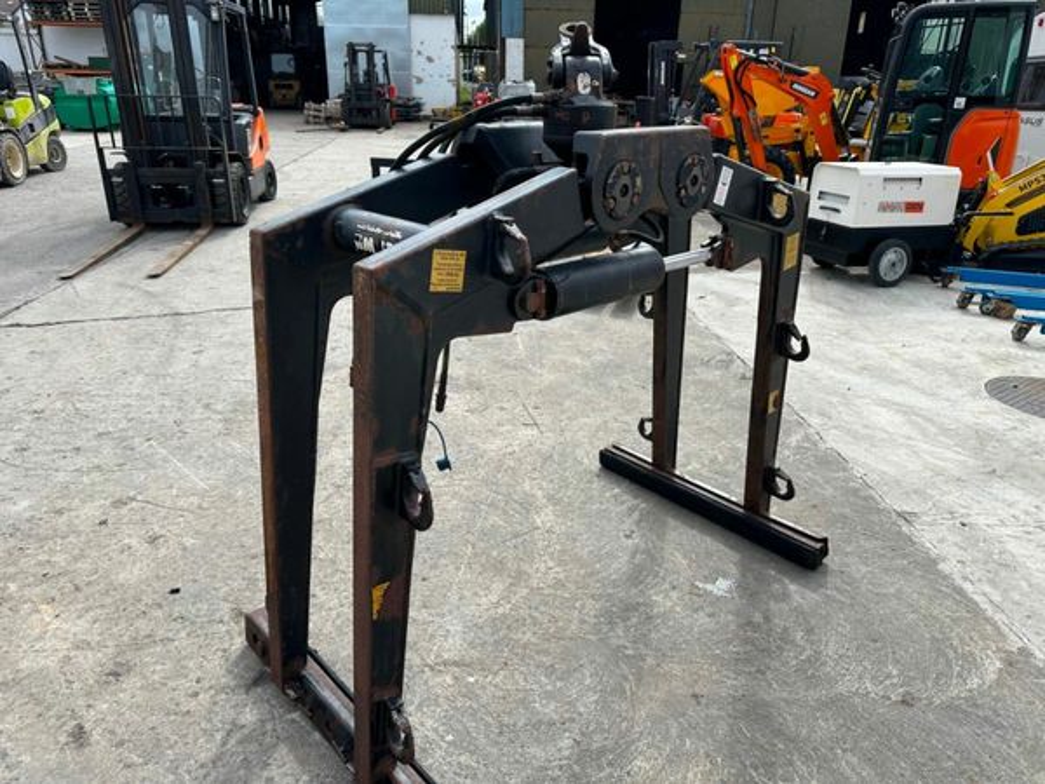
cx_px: 522
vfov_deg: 56.8
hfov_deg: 71.6
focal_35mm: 24
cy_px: 392
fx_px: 725
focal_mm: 6.86
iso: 80
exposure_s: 1/3247
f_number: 1.78
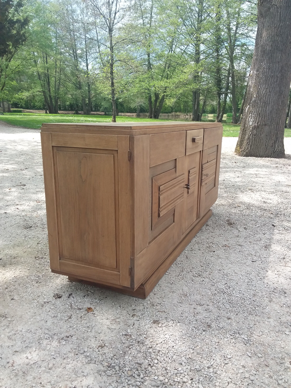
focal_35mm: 27
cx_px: 146
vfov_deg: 65.3
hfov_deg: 51.4
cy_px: 194
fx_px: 303
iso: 40
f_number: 1.9
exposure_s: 1/704
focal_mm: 2.91
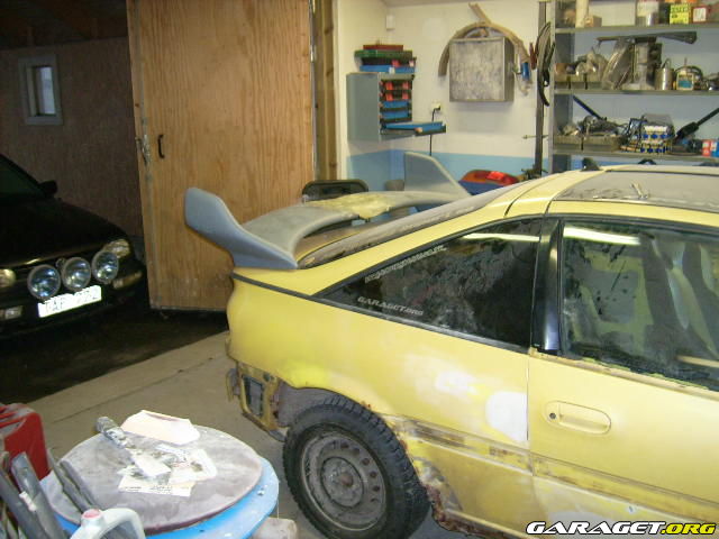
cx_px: 360
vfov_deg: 40.7
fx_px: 727
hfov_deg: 52.6
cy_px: 270
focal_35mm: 35
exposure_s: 1/60
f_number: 2.8
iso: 100
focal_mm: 5.95
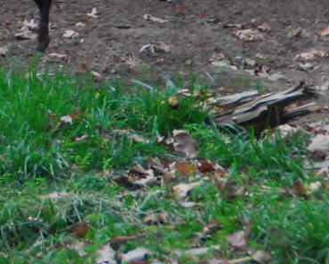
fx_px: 6266
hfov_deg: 3.0
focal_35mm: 643
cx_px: -301
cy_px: -79
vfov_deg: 2.4
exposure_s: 1/125
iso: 1000
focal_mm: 105
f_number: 6
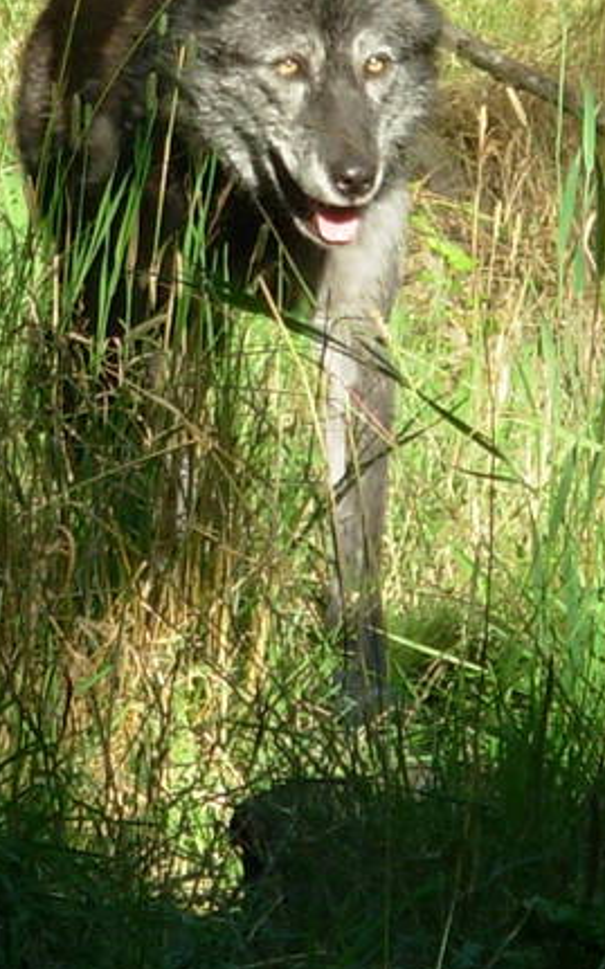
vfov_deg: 3.0
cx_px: 56
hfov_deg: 1.9
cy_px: 83
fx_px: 18723
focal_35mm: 709
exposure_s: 1/140
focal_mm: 29.8
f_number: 5
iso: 50
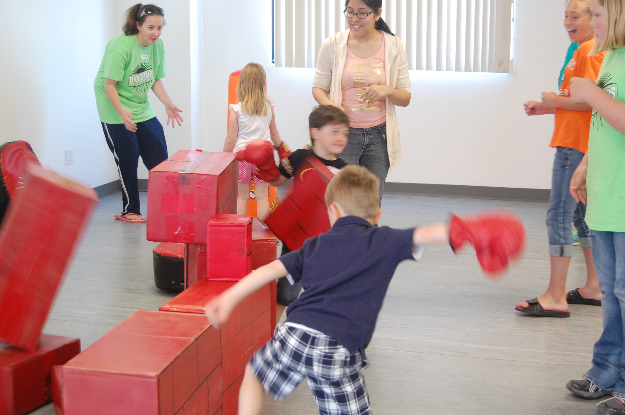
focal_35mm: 60
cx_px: 312
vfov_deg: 22.6
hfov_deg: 33.4
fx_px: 1041
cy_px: 208
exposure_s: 1/30
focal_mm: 40
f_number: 5
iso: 560
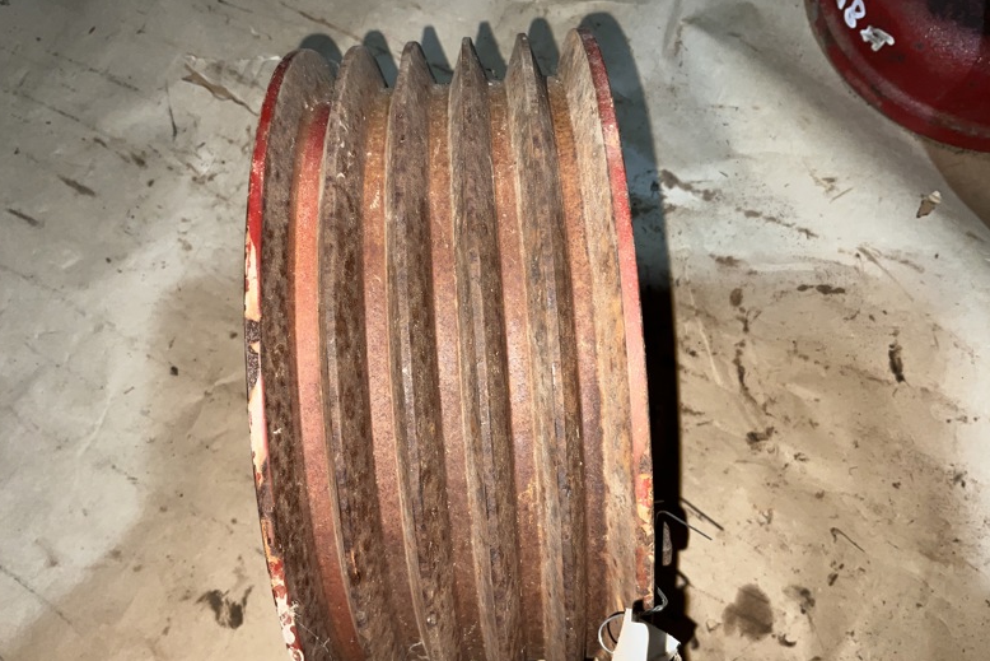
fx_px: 853
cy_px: 336
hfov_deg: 60.3
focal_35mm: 31
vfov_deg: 42.3
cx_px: 491
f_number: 1.8
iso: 16
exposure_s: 1/60
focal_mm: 3
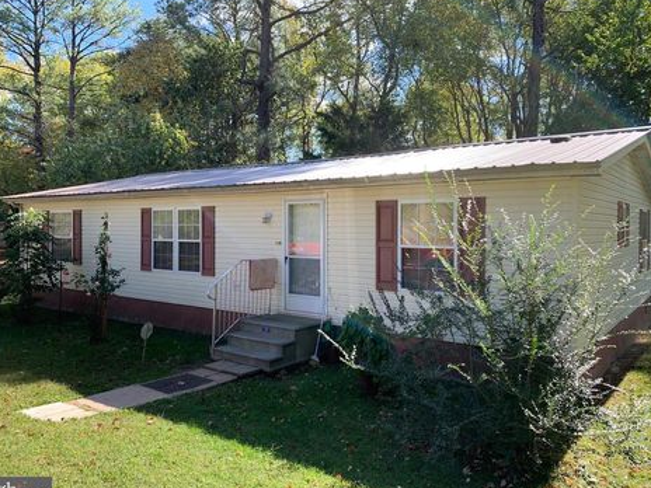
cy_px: 242
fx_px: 527
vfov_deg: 49.7
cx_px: 317
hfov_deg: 63.4
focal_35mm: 28
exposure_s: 1/415
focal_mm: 4.25
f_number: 1.8
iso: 25
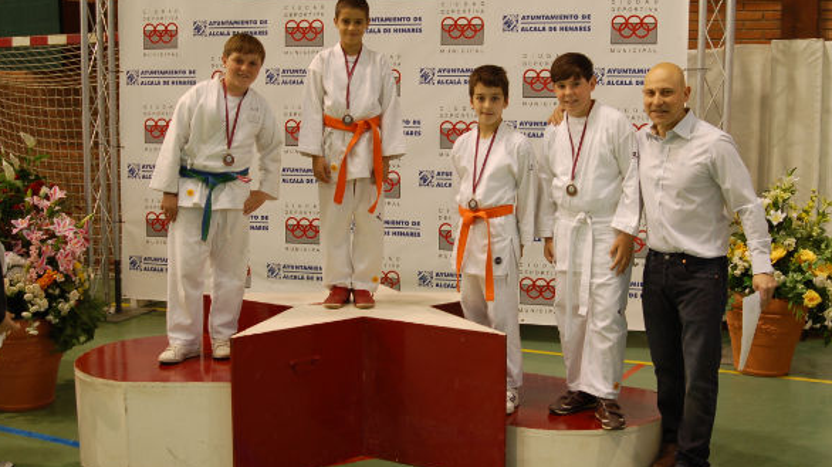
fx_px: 992
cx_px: 419
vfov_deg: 26.5
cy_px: 210
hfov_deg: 45.5
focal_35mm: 45
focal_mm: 28
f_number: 3.5
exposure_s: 1/40
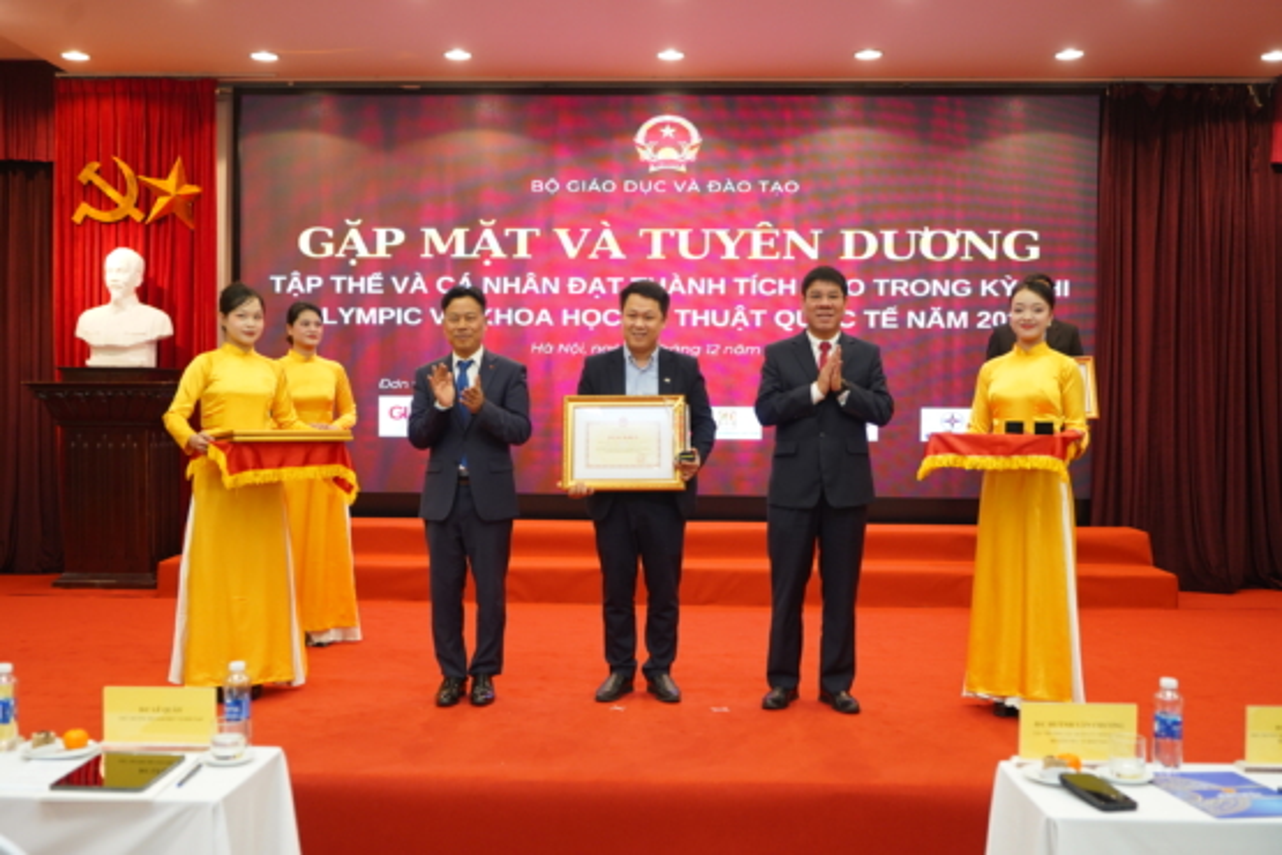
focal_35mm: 35
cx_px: 641
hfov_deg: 54.4
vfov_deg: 37.9
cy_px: 428
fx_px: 1246
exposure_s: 1/160
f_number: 4
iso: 2000
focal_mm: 35
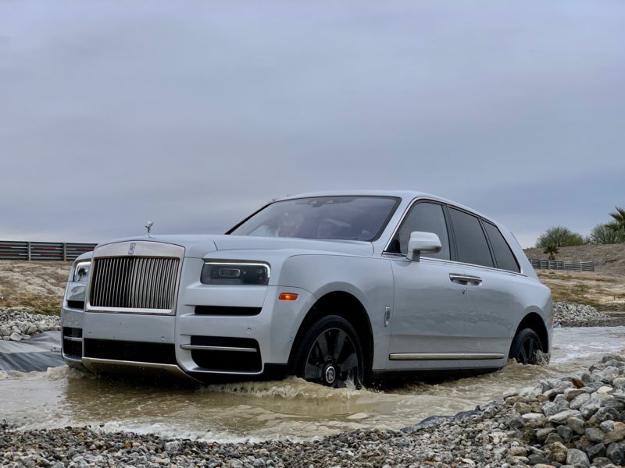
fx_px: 939
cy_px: 234
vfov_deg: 28.0
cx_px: 312
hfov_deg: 36.8
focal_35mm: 52
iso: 16
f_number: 2.4
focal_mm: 6
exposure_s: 1/289
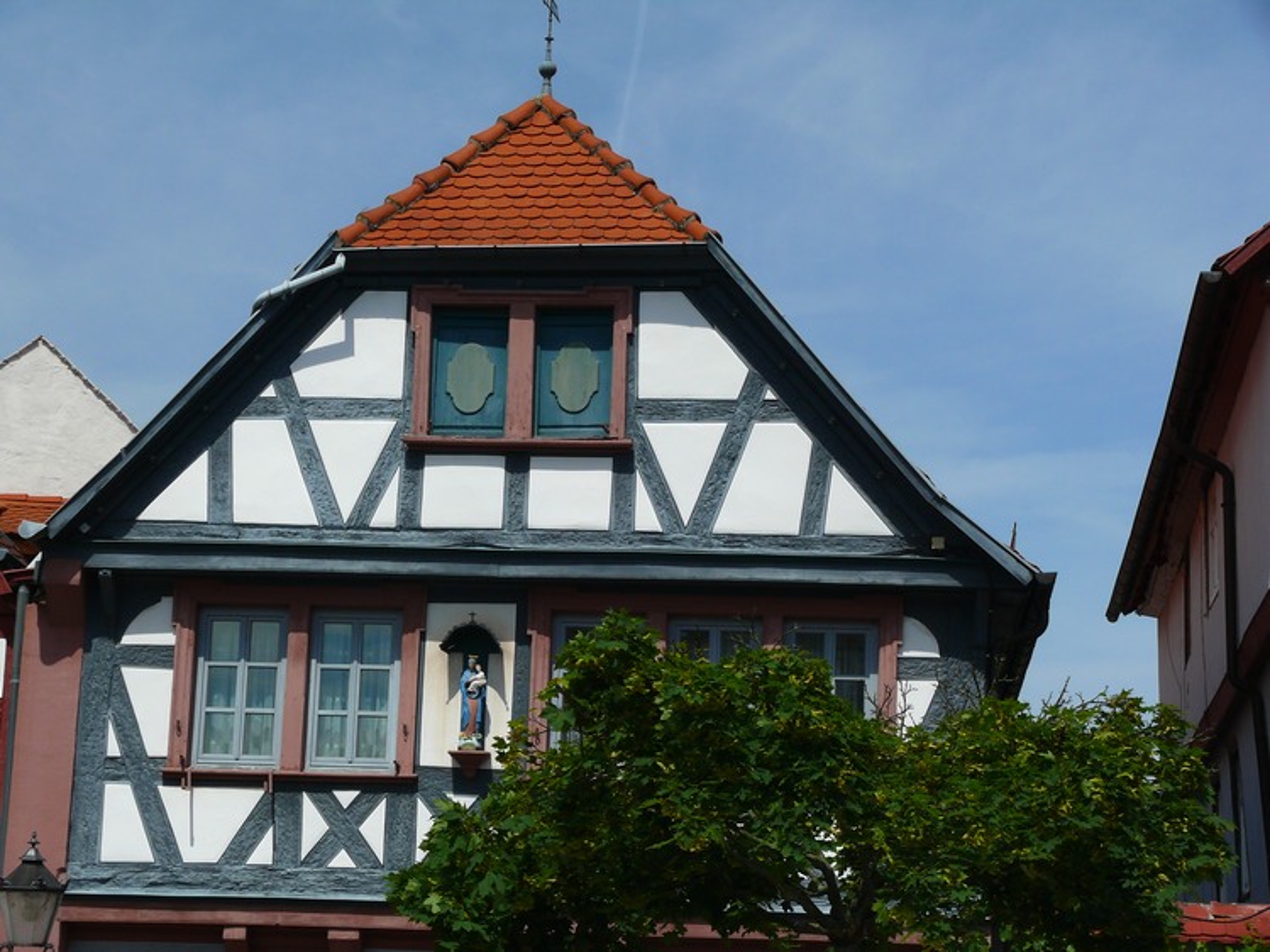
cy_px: 476
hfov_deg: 24.7
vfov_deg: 18.7
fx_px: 2897
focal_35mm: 79
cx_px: 635
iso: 100
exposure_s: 1/250
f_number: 5.6
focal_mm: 16.7
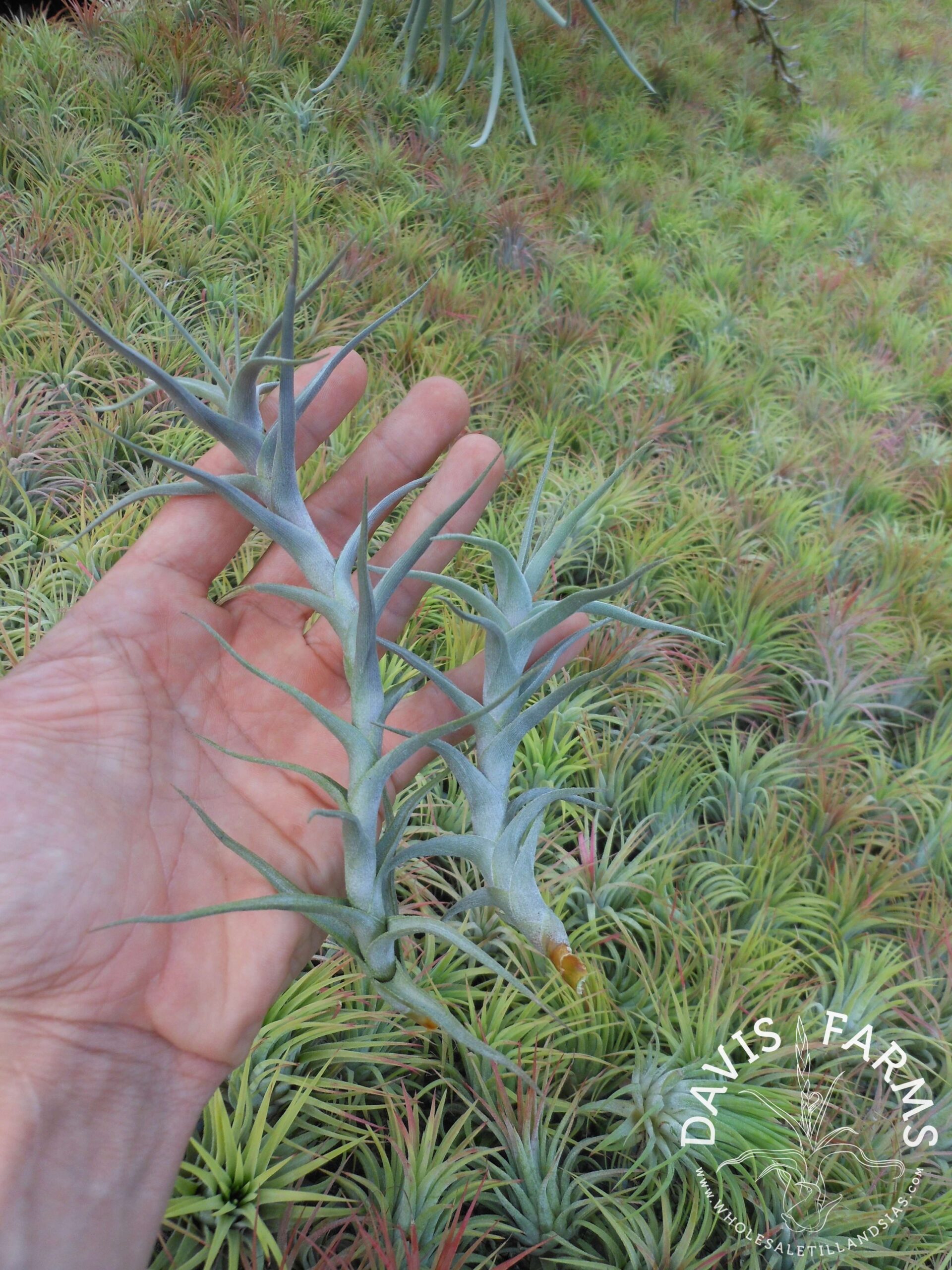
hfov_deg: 49.7
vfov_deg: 63.4
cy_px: 635
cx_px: 476
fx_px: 1027
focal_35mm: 28
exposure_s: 1/160
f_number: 3.7
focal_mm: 5
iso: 80
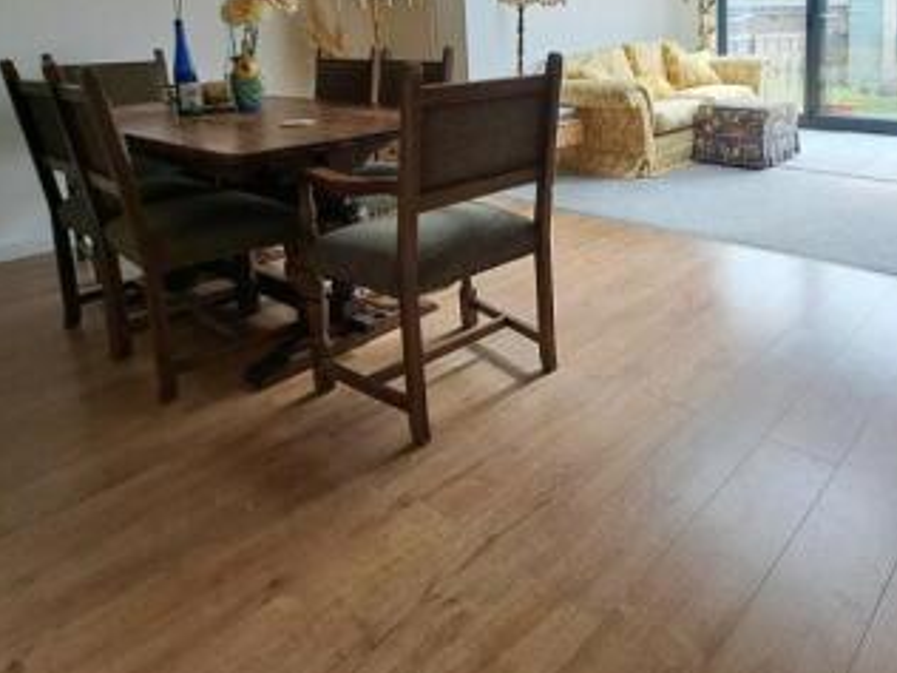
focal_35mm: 24
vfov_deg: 52.1
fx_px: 622
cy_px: 109
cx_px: 634
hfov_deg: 68.5
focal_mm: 1.74
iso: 50
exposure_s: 1/210
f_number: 2.2
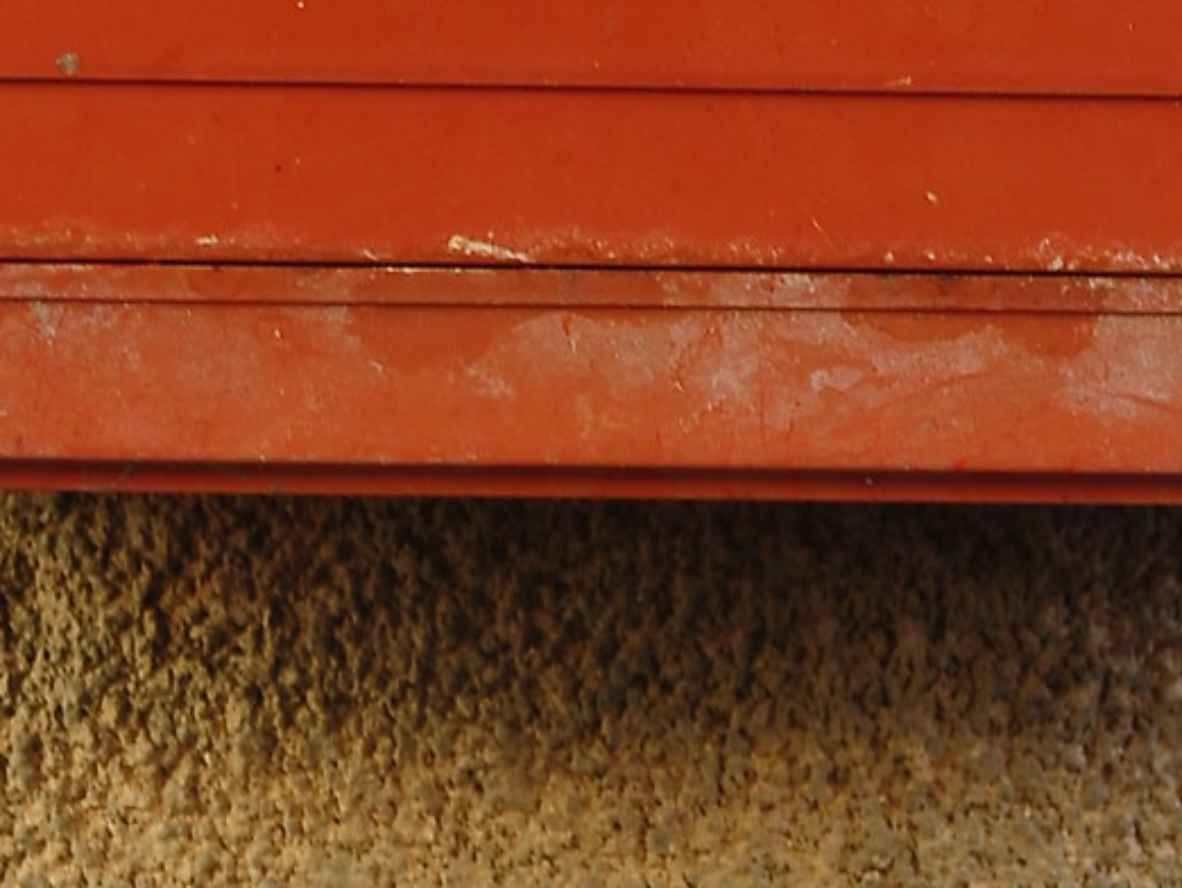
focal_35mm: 309
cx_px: 589
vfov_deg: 4.8
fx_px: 10556
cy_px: 1305
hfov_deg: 6.4
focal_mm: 70
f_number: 6.3
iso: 200
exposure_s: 1/50
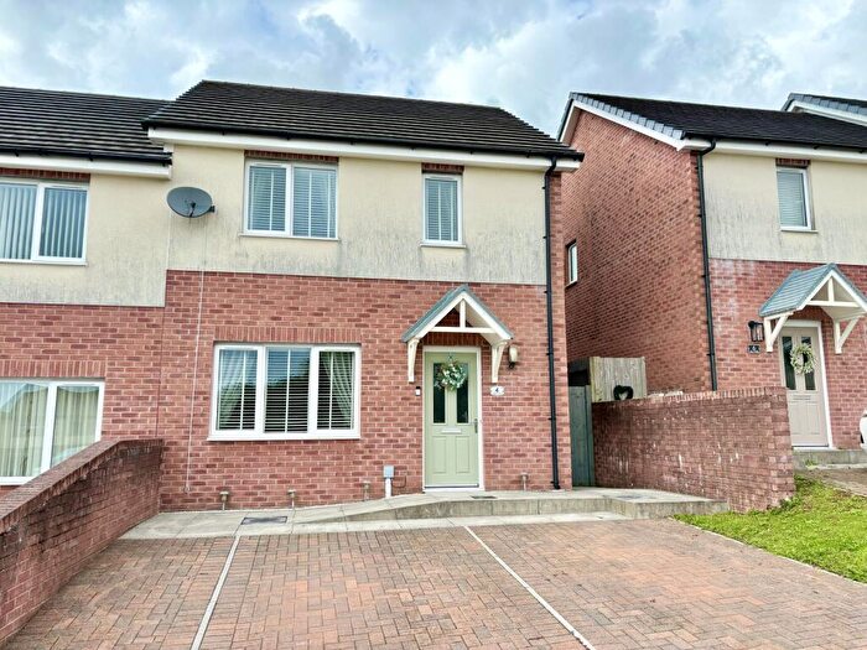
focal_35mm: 26
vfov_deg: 53.1
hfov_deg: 67.3
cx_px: 434
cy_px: 325
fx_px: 651
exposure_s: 1/1477
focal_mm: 5.96
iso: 50
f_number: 1.6
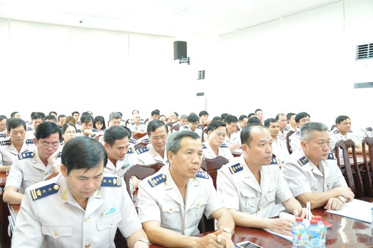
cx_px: 186
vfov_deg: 39.9
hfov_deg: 57.3
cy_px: 124
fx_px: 342
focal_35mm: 33
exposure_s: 1/20
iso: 800
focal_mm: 22
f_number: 4.5
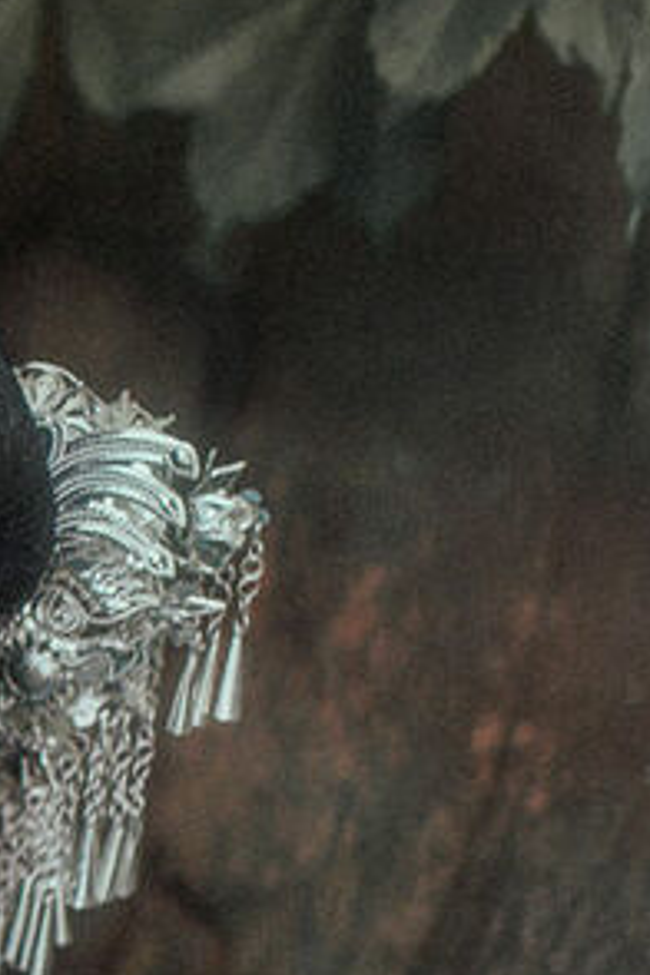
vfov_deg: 11.0
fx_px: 4929
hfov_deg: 7.0
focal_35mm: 182
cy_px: 1268
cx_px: -1051
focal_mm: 35
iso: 100
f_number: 1.6
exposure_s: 1/500
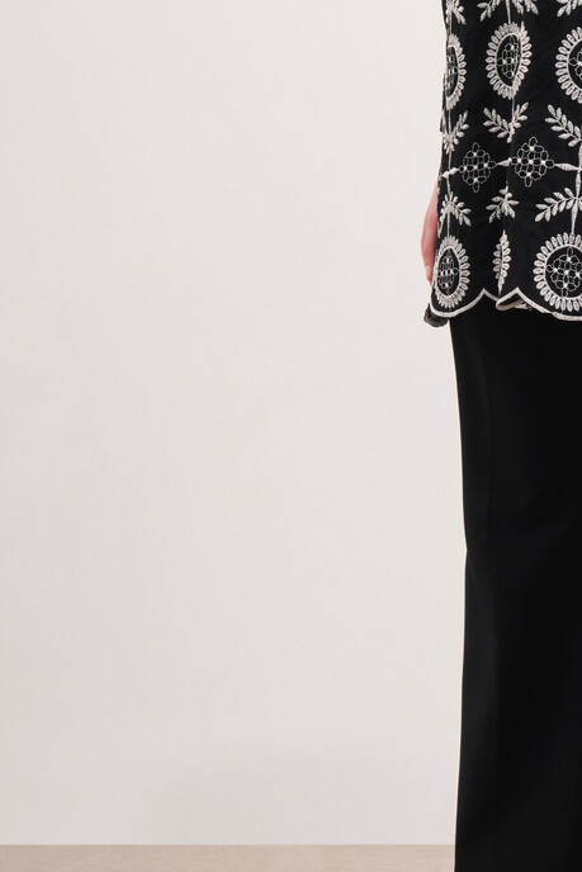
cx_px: 578
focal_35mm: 157
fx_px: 3805
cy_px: 127
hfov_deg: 8.7
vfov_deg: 13.0
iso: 400
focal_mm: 60
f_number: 11
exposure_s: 1/160
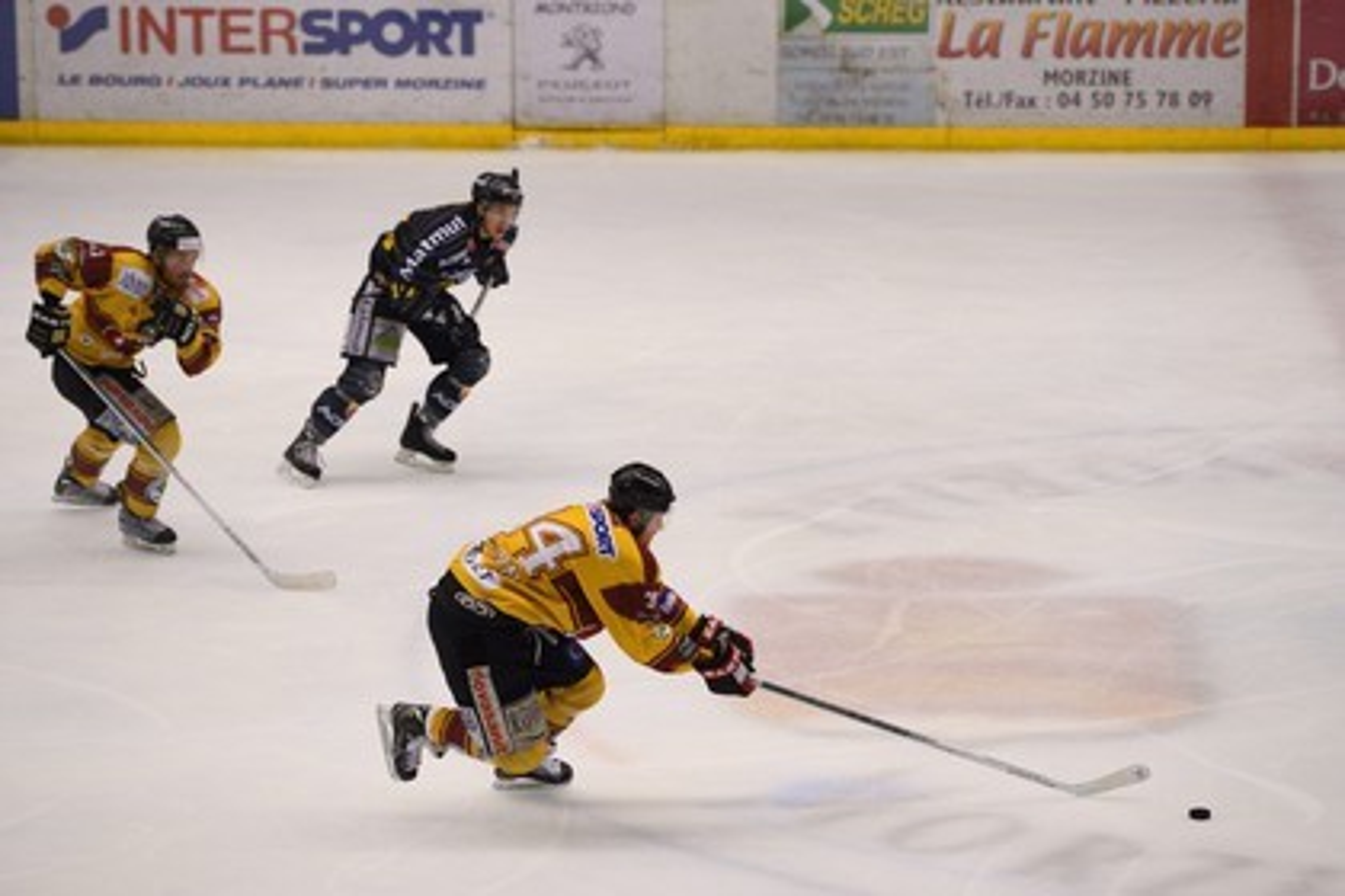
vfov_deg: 9.1
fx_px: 5604
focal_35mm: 150
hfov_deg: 13.7
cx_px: 672
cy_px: 448
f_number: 3.2
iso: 1600
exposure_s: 1/1000
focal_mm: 150
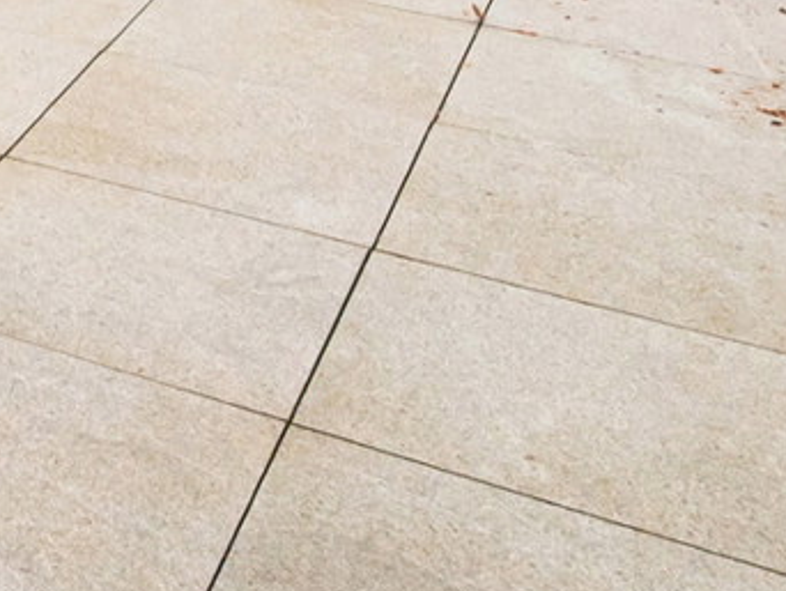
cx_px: -607
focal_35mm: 85
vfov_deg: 13.5
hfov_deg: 18.4
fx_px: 1931
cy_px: -757
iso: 640
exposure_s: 1/800
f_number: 10
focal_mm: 14
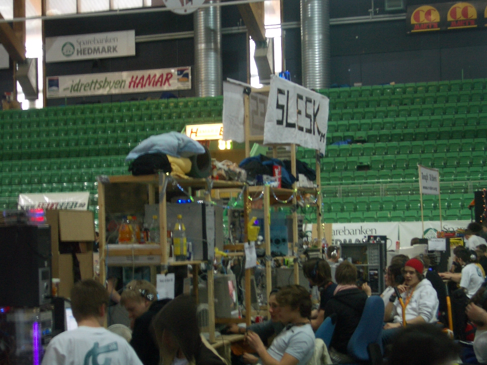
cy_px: 184
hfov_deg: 26.0
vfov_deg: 19.6
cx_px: 242
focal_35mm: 75
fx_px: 1055
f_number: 3.9
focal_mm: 12.2
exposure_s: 1/8
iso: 100
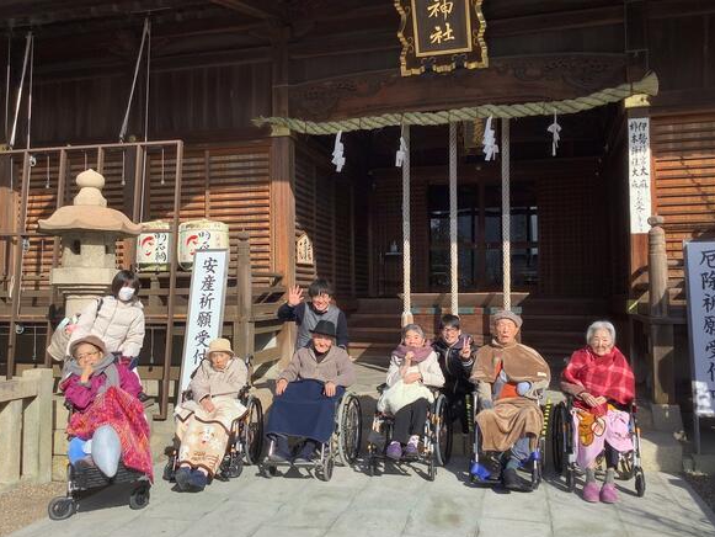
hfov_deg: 56.8
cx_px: 362
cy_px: 276
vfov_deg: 44.2
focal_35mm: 32
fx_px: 661
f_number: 2.4
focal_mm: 3.3
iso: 25
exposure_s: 1/1181
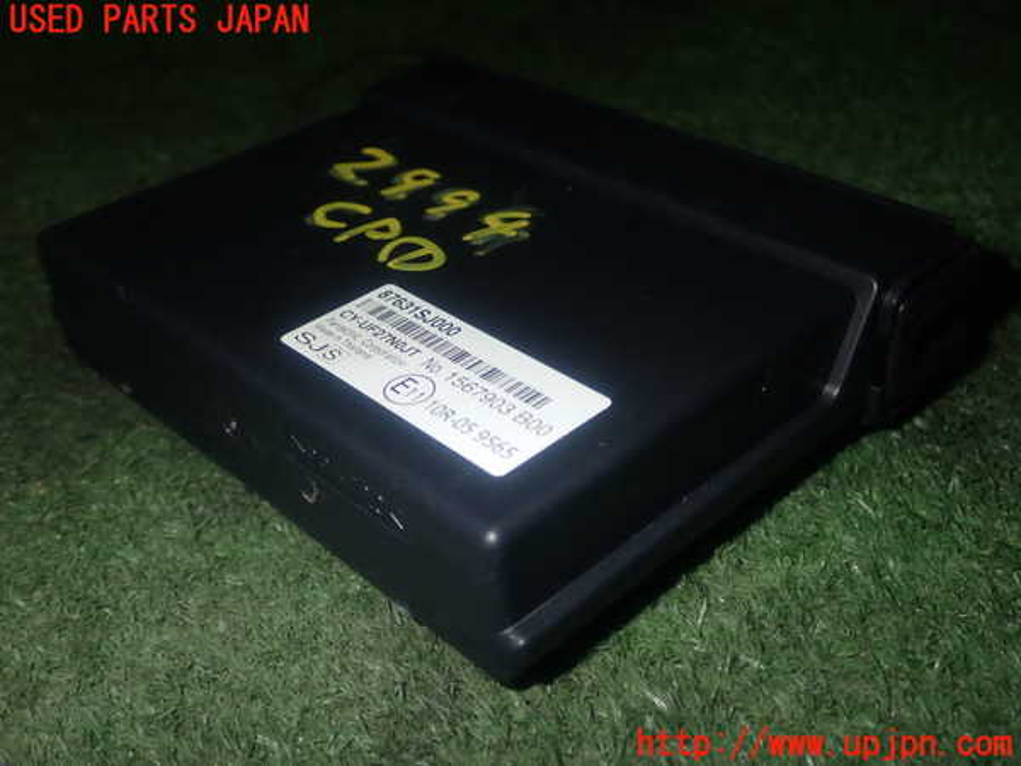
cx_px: 510
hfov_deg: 45.8
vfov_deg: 35.1
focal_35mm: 41
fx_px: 1209
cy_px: 383
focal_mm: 7.31
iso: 200
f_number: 8
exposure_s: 1/40
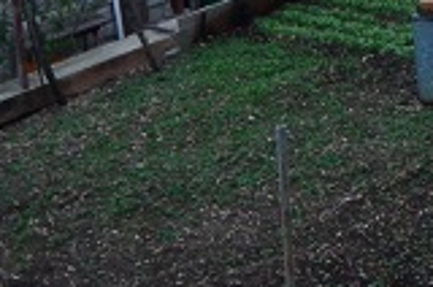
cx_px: 840
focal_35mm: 131
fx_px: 1572
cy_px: -234
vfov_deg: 9.9
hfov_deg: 13.6
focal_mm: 14
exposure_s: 1/50
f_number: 5.6
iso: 400
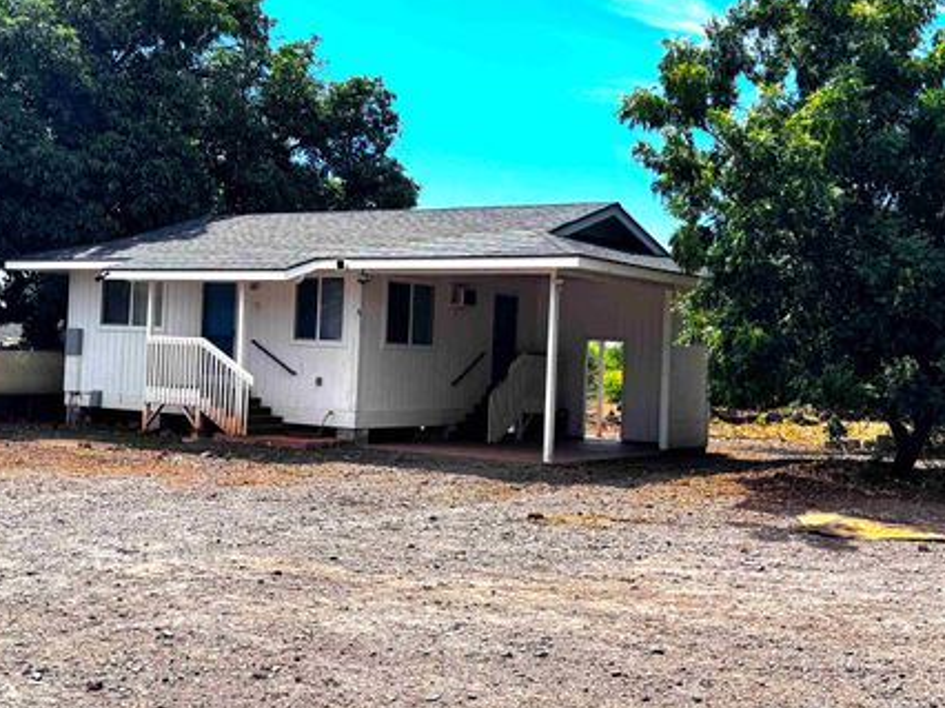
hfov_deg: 40.4
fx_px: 1282
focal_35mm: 47
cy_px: 327
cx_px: 488
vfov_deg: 30.8
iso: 80
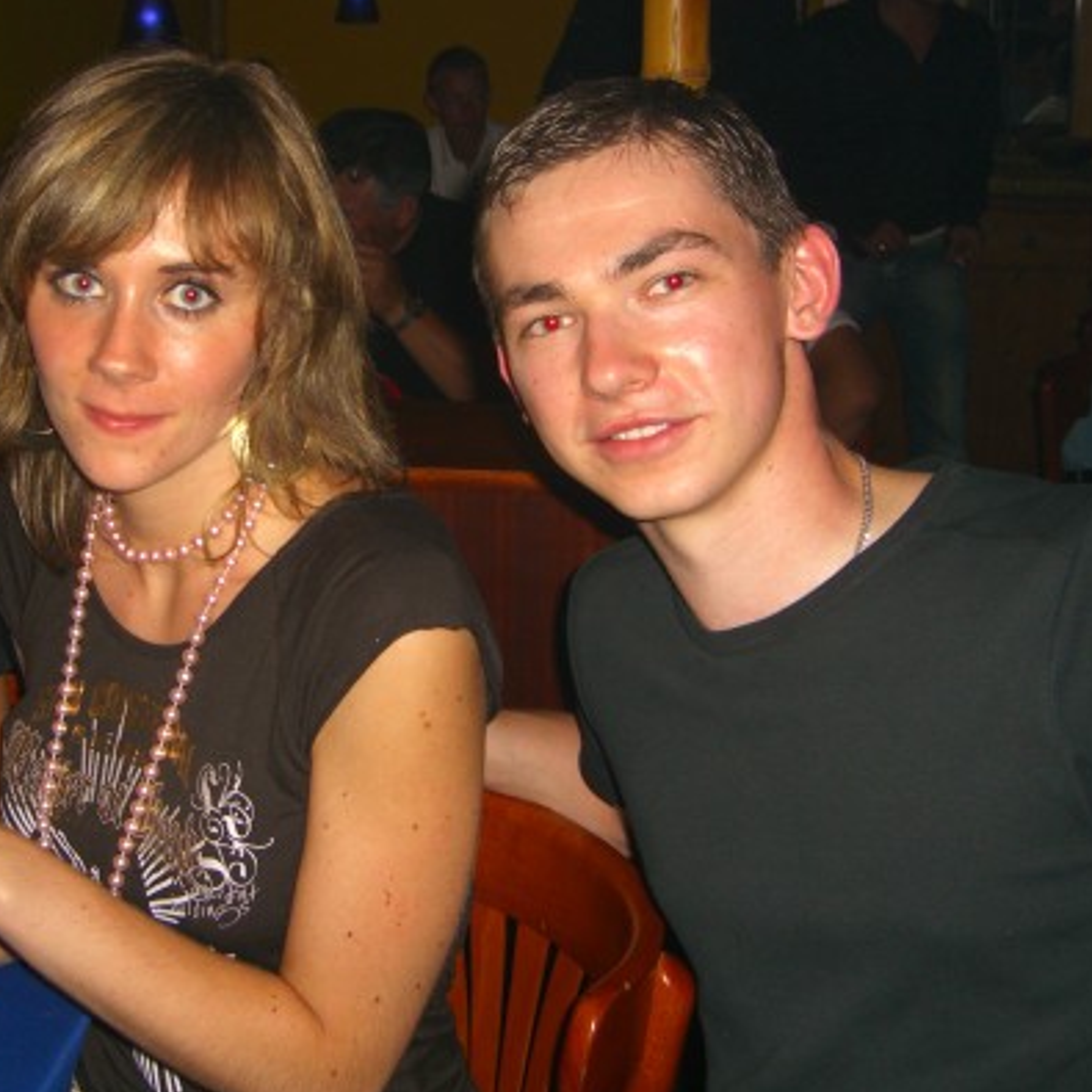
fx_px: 1820
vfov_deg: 33.4
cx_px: 390
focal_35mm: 51
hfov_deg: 33.2
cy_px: 487
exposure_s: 1/60
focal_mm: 7.9
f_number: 2.8
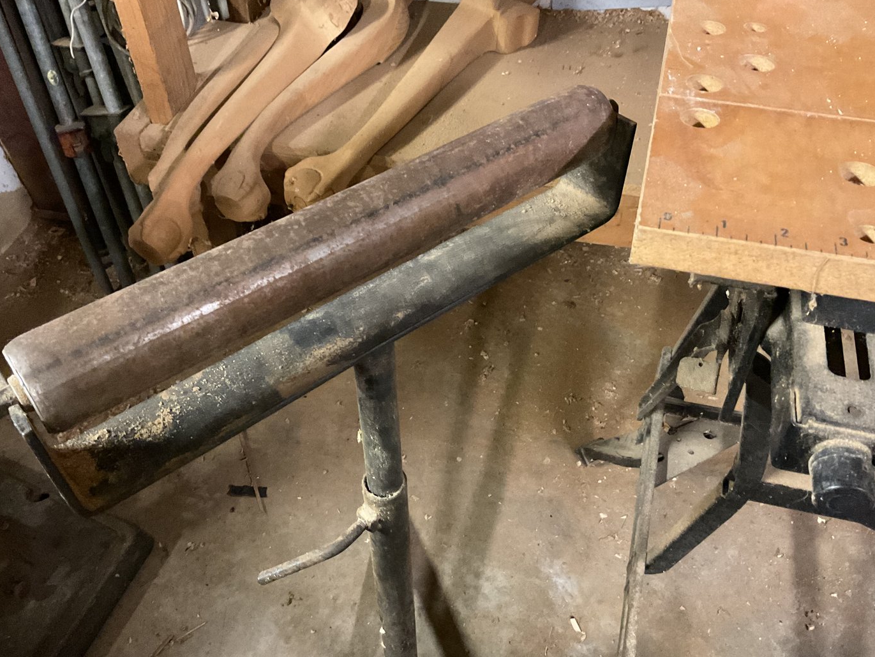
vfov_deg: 44.2
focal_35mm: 32
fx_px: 809
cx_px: 428
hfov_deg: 56.8
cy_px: 345
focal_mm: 3
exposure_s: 1/30
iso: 500
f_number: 1.8
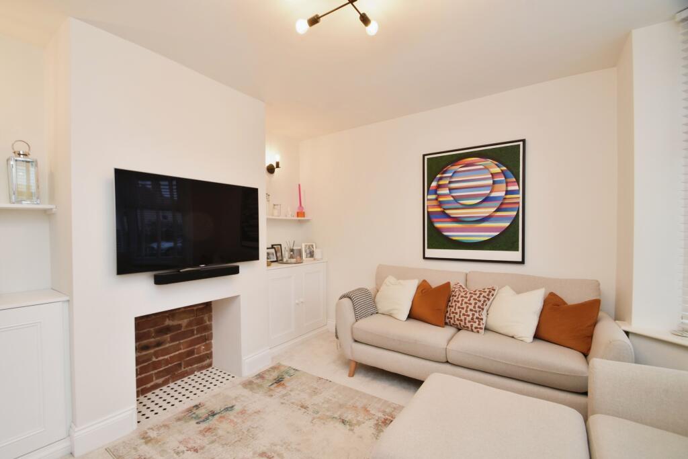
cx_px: 344
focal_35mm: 15
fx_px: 287
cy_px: 230
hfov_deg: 100.4
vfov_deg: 77.3
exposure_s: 1/40
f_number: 6.3
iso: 280
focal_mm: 10
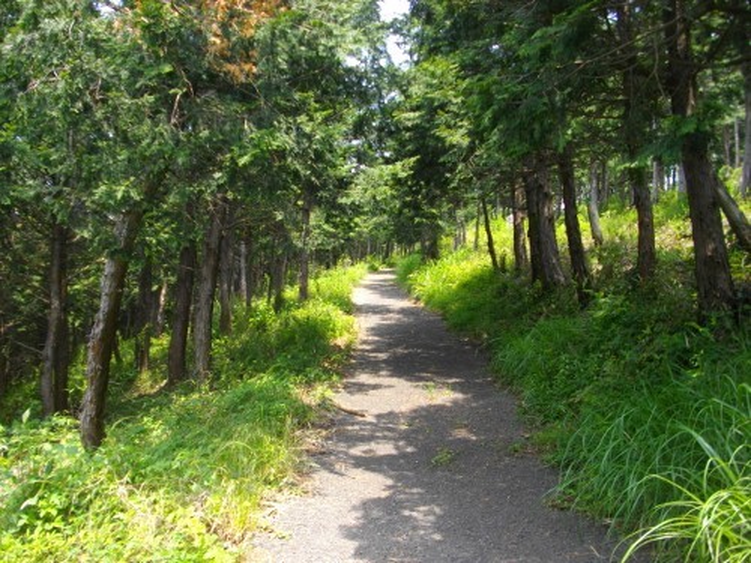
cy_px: 282
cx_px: 376
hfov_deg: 56.8
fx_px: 694
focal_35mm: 32
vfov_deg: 44.2
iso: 100
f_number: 2.9
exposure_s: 1/200
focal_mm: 5.7
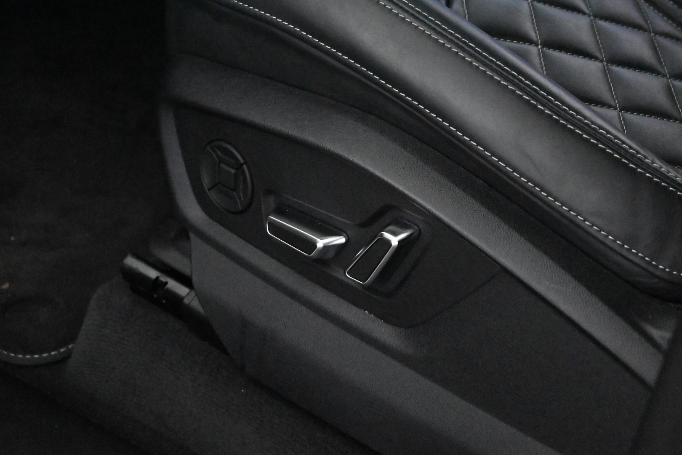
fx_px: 1421
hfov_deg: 27.0
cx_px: 341
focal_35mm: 75
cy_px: 228
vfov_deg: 18.2
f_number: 6.3
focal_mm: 50
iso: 22800
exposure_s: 1/80
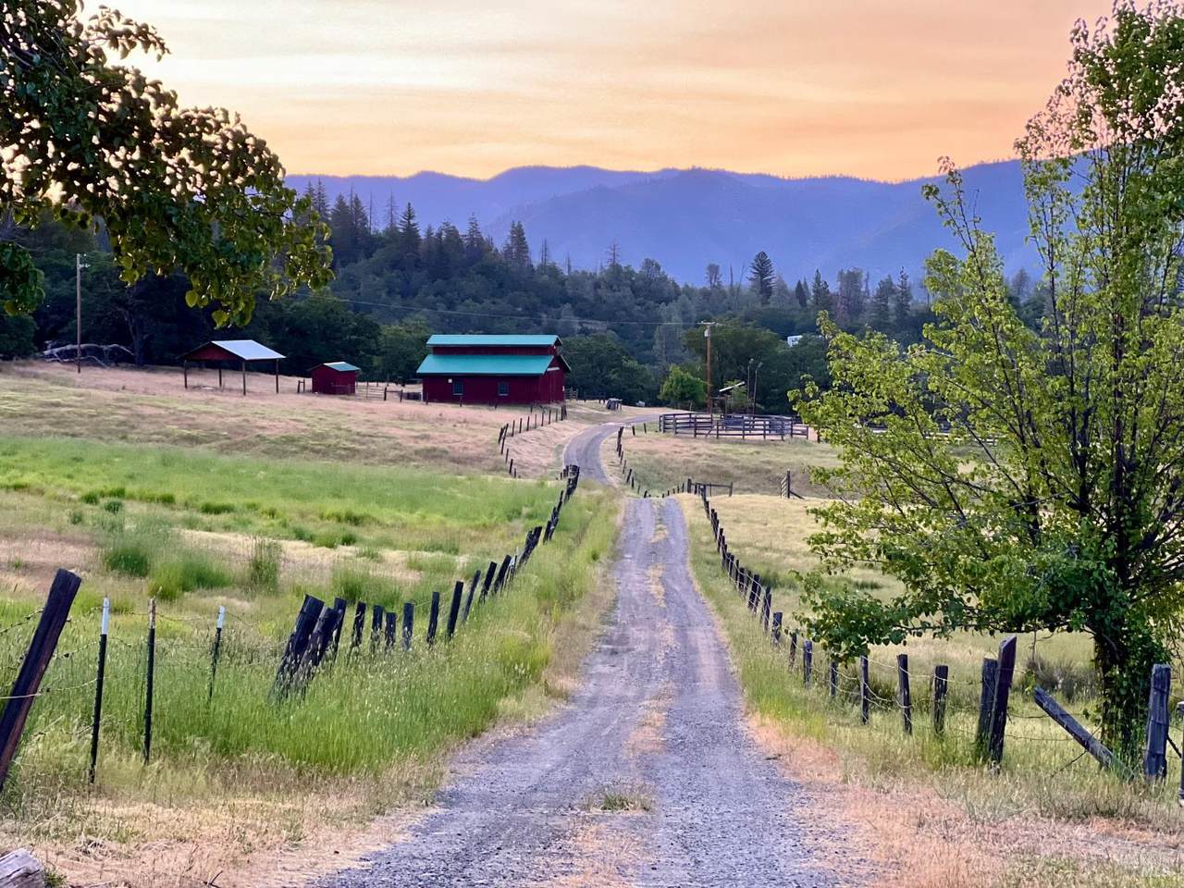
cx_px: 592
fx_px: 2634
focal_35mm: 77
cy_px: 444
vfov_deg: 19.1
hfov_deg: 25.3
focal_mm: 9
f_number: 2.8
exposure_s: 1/40
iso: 200
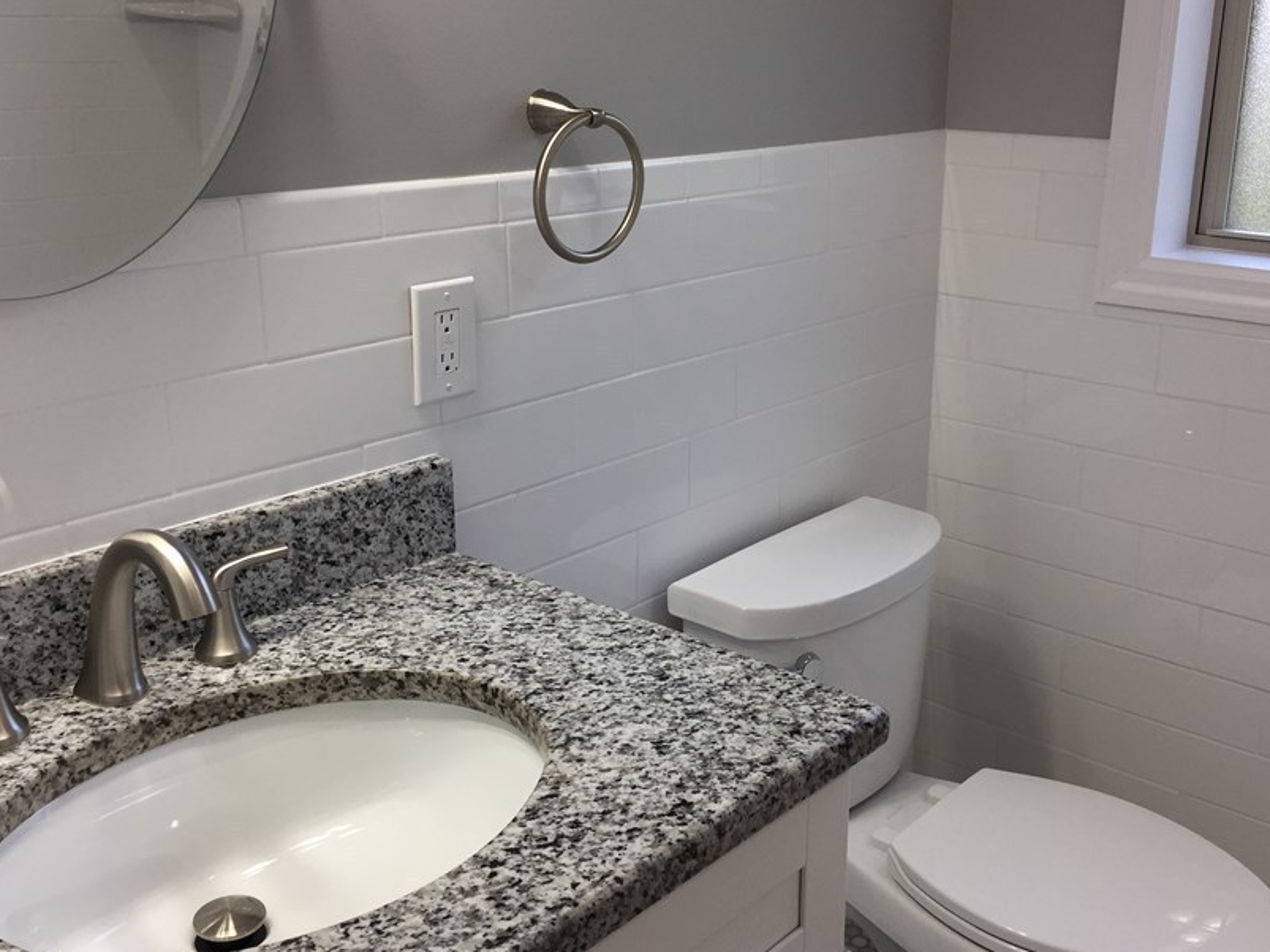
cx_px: 685
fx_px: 1357
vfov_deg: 38.6
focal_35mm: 37
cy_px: 455
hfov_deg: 50.1
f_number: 2.2
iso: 50
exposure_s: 1/120
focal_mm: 4.15
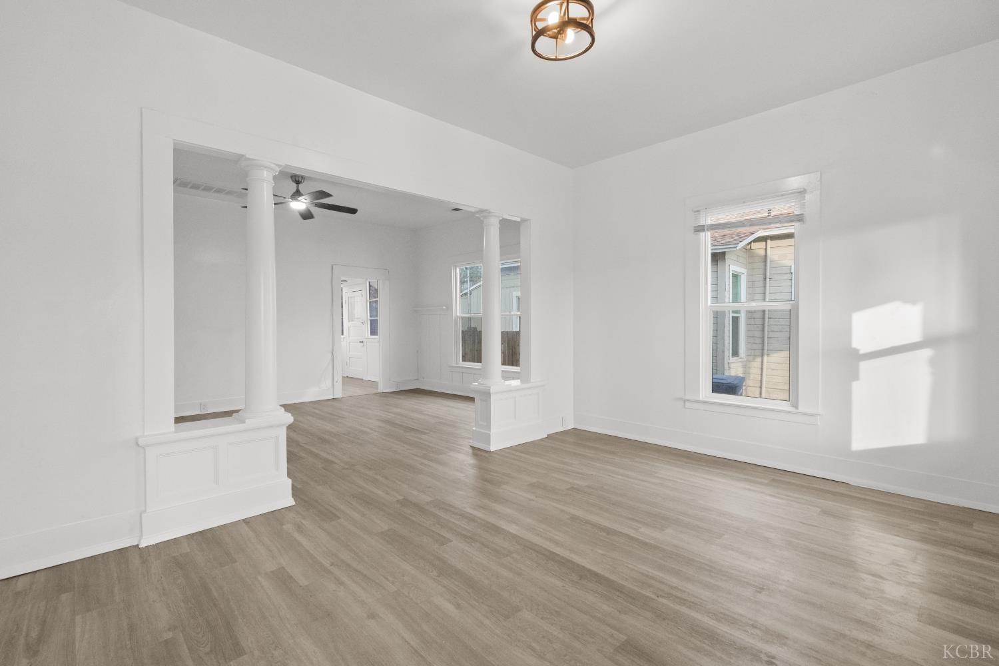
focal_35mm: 16
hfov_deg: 96.7
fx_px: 444
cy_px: 333
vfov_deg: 73.7
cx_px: 500
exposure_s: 1/250
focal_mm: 16
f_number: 6.3
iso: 2500
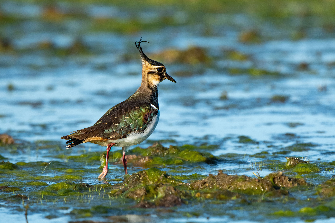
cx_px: 168
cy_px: 112
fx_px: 9770
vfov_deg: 1.3
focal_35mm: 1050
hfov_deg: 2.0
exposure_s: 1/4000
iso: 1250
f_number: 8
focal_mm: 700
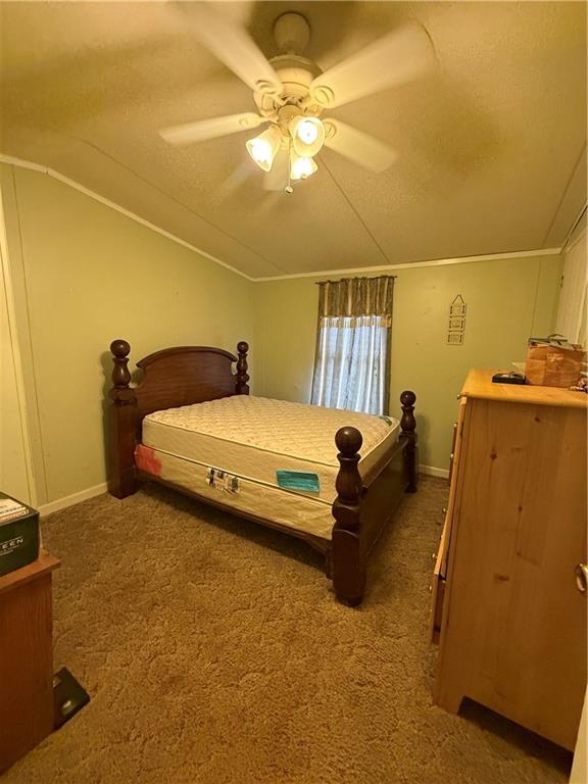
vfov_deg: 102.1
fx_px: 317
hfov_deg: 85.7
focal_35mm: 14
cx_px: 294
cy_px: 392
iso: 500
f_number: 2.2
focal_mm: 2.22
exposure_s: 1/60
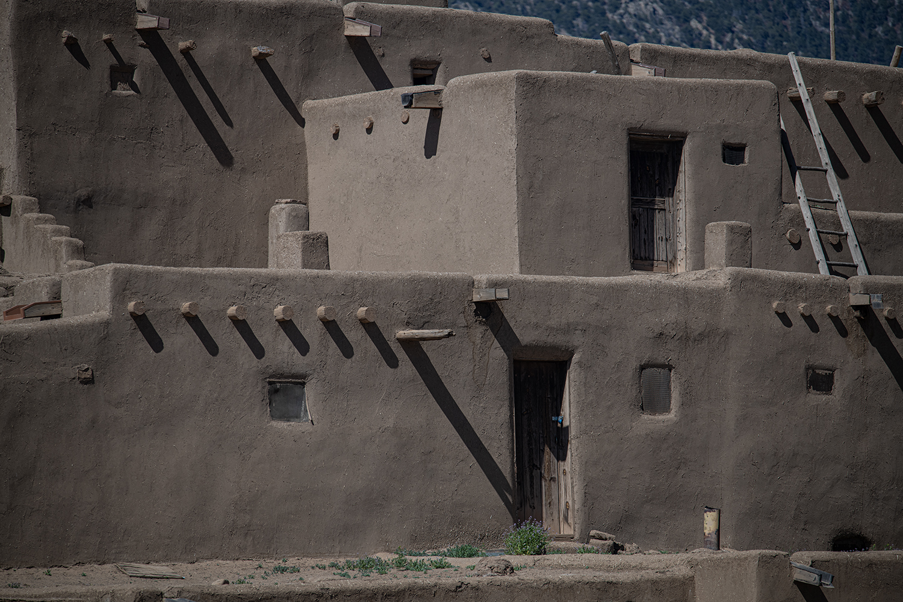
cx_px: 452
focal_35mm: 240
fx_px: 6020
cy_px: 301
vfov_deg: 5.7
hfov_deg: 8.6
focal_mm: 240
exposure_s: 1/250
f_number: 6.3
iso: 100
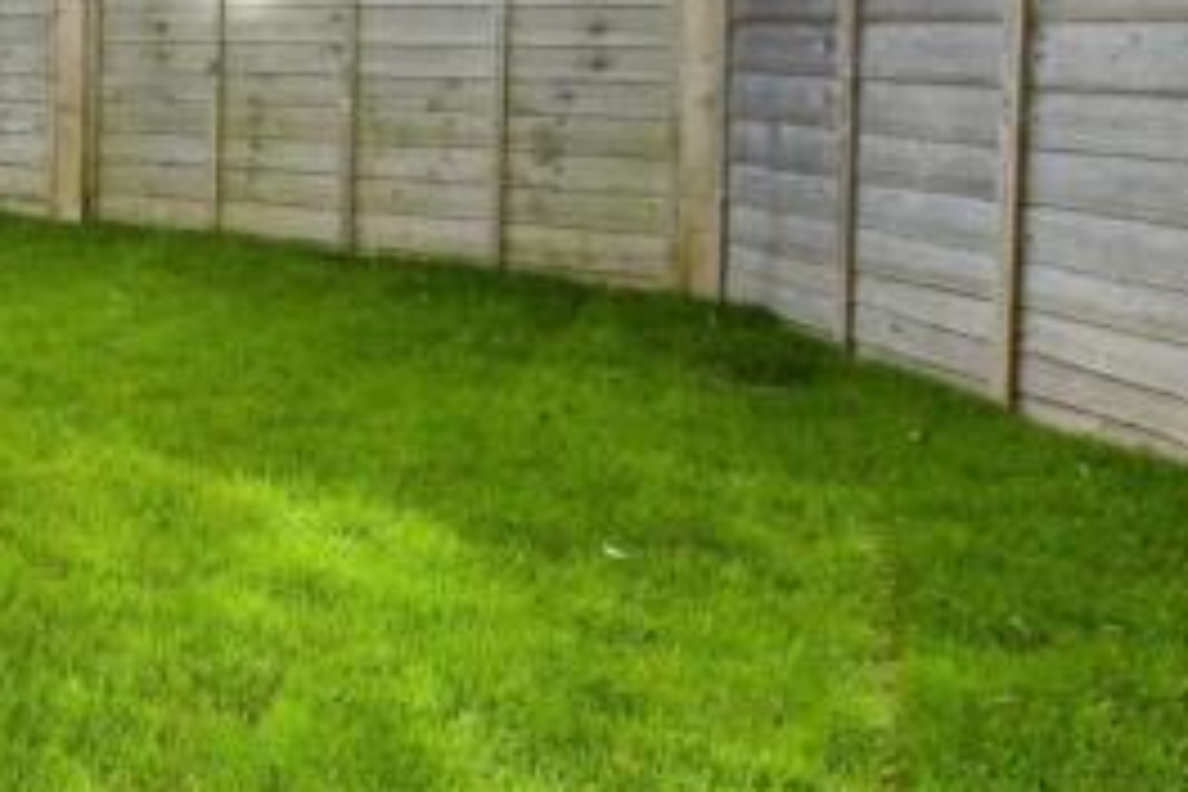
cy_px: 29
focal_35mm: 62
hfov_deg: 28.1
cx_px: -259
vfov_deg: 21.3
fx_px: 2046
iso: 160
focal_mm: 17
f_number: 8
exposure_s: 1/160
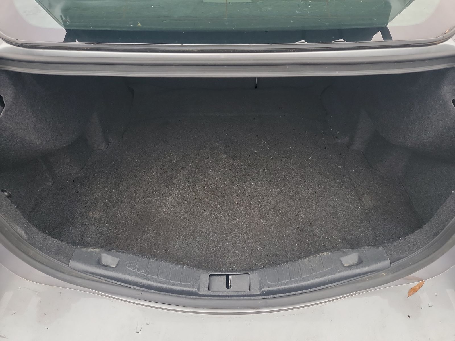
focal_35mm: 24
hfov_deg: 71.6
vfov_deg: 56.8
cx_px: 228
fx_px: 315
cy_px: 170
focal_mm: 6.7
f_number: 1.8
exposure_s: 1/59
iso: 123
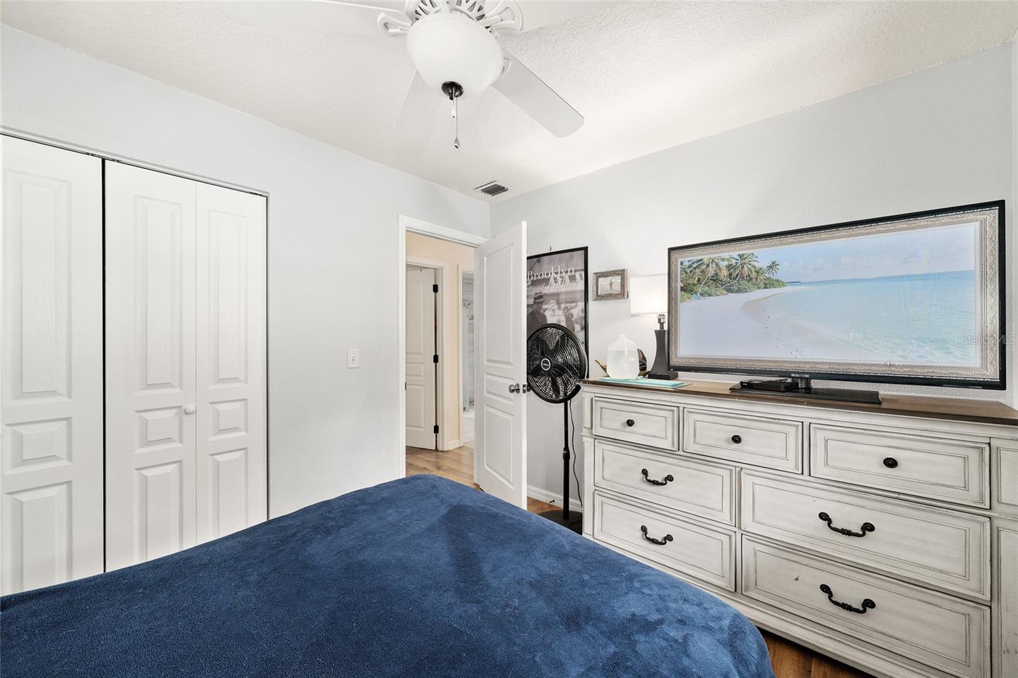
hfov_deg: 104.3
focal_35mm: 14
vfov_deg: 81.2
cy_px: 339
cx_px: 509
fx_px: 396
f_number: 7.1
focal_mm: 14
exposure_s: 1/8
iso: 500
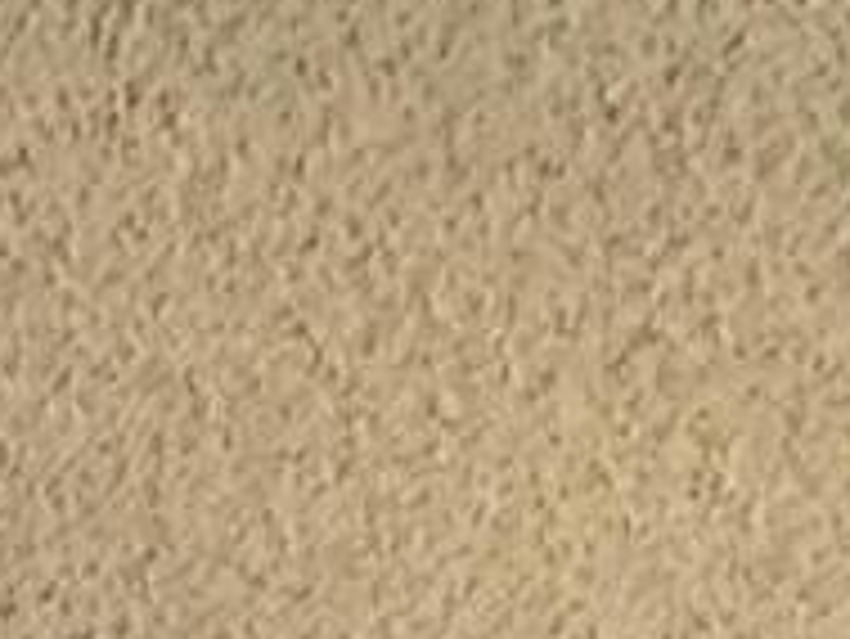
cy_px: 3460
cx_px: 612
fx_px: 3636
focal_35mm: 148
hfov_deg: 13.3
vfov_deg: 5.8
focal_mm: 2.22
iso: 320
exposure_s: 1/120
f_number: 2.2
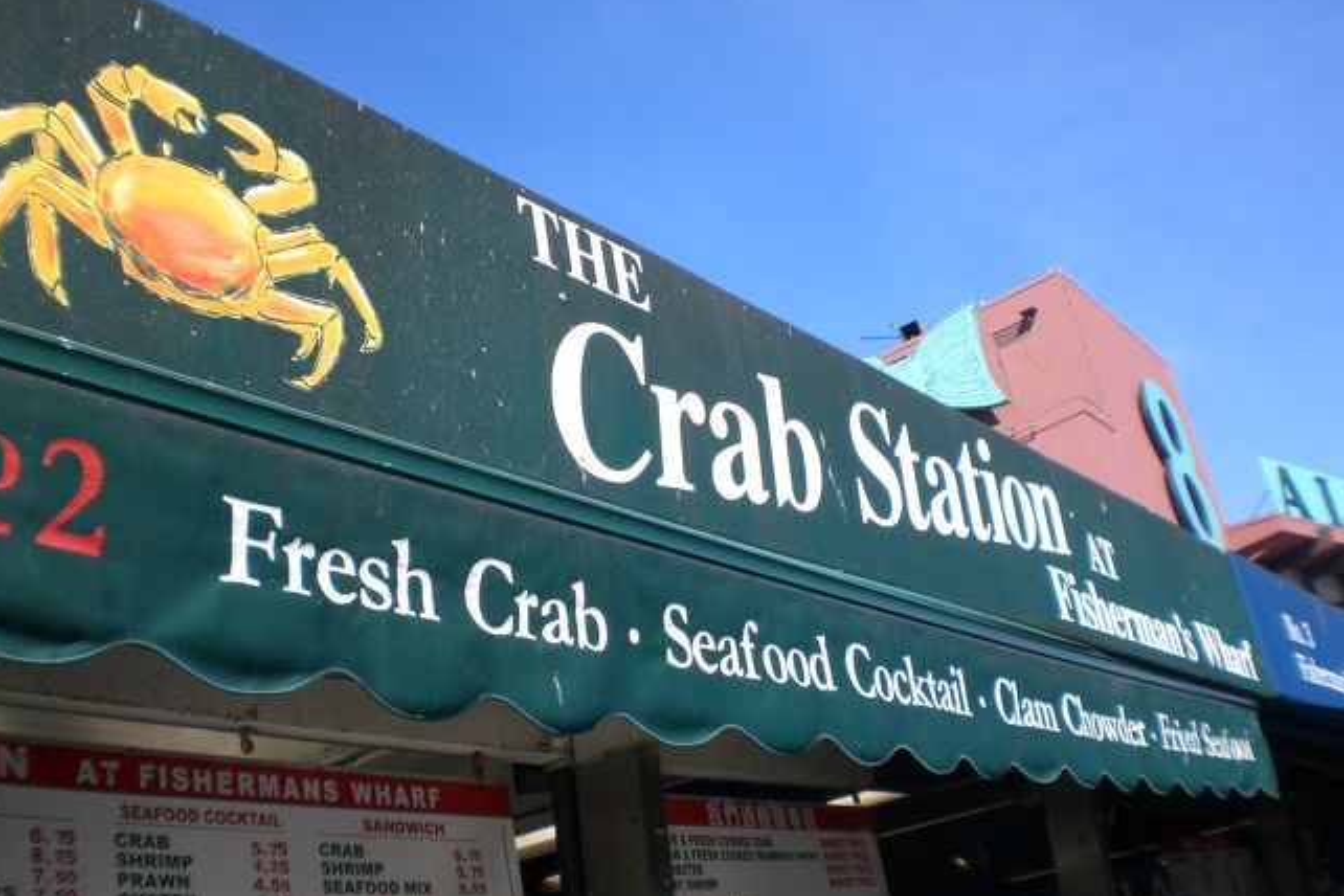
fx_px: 1493
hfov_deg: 48.5
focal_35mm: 40
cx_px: 670
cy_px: 430
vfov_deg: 33.4
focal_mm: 6.3
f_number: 4.4
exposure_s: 1/320
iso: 50
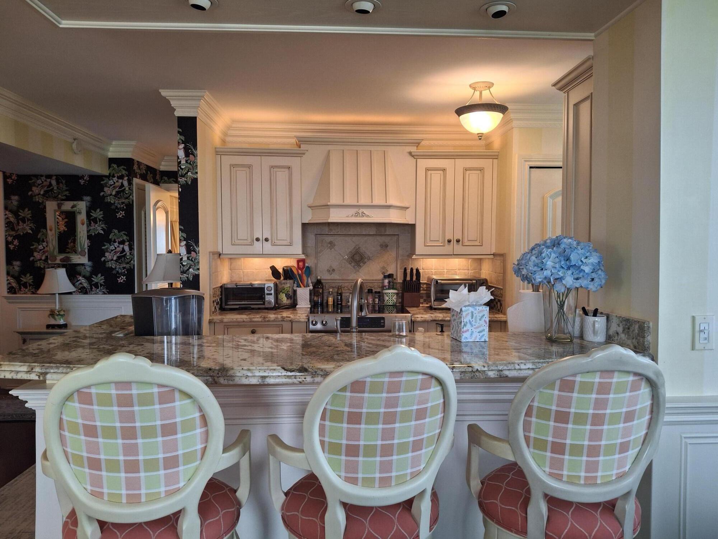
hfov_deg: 69.4
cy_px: 270
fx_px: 519
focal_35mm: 25
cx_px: 359
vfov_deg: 54.9
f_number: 1.8
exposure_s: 1/33
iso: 64
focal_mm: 4.69
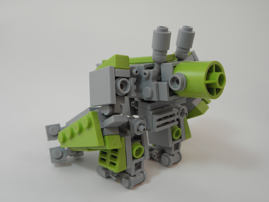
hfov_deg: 49.0
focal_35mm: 38
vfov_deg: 37.7
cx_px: 134
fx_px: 295
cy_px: 101
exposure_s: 1/20
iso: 125
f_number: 3.2
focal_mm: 6.85
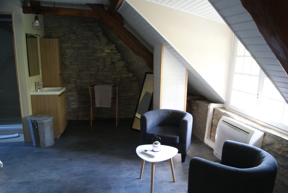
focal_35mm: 27
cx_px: 144
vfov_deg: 48.0
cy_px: 96
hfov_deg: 67.3
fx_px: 216
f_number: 5.6
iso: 400
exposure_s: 1/5
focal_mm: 18
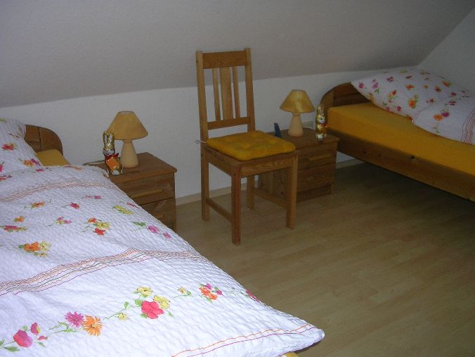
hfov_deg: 49.0
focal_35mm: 38
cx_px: 238
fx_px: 521
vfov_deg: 37.7
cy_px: 178
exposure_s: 1/60.1
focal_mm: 5.8
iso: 50
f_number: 2.8
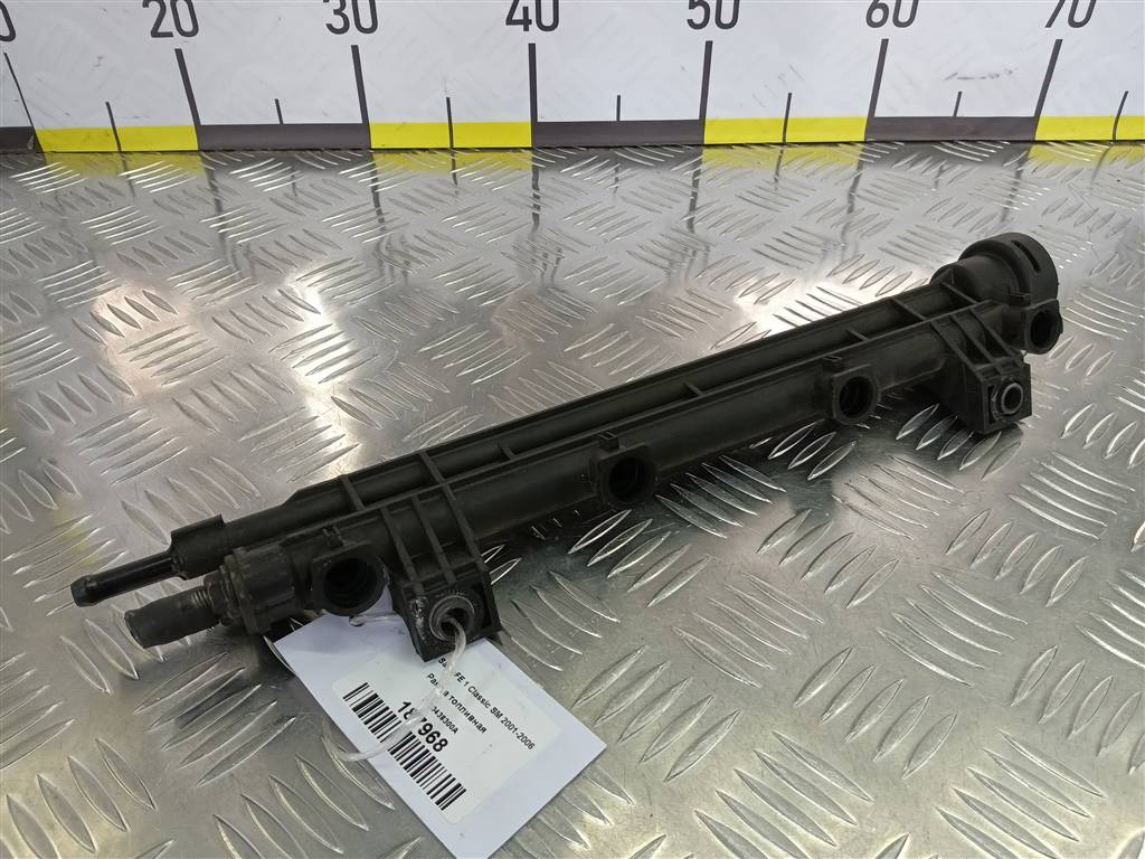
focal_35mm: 27
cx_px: 572
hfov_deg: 65.3
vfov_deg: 51.4
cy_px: 430
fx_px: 893
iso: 150
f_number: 1.6
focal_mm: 4.11
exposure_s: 1/100
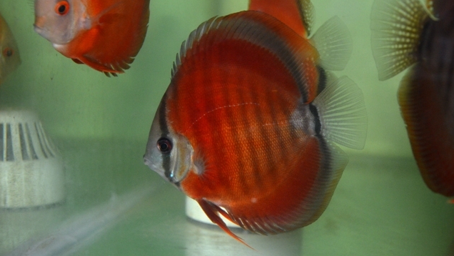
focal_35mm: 60
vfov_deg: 20.1
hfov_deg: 34.9
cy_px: 135
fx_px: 722
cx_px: 227
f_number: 4.5
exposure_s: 1/60
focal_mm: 38
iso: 800
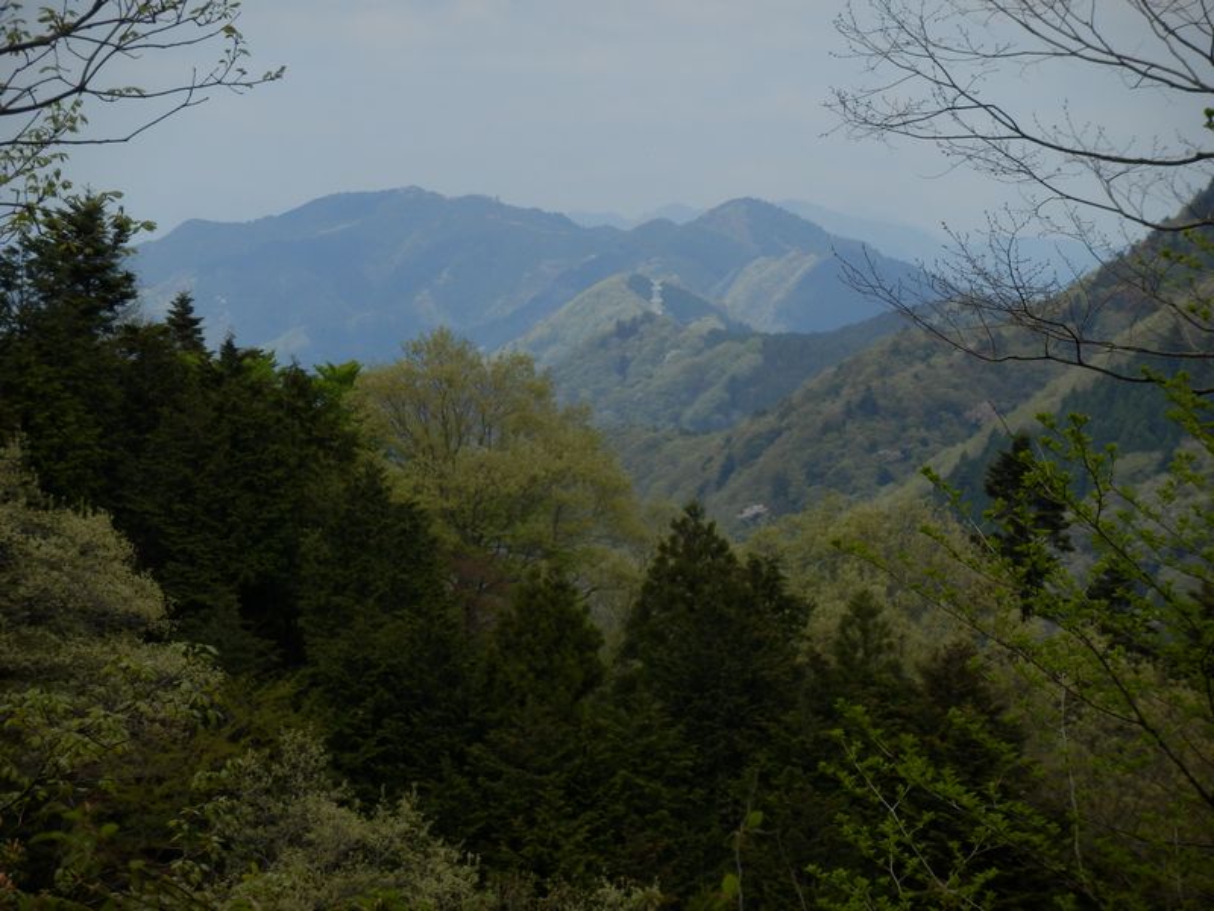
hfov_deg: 9.1
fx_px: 7645
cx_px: 607
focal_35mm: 218
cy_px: 456
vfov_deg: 6.8
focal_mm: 38.6
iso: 80
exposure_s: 1/500
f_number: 5.8
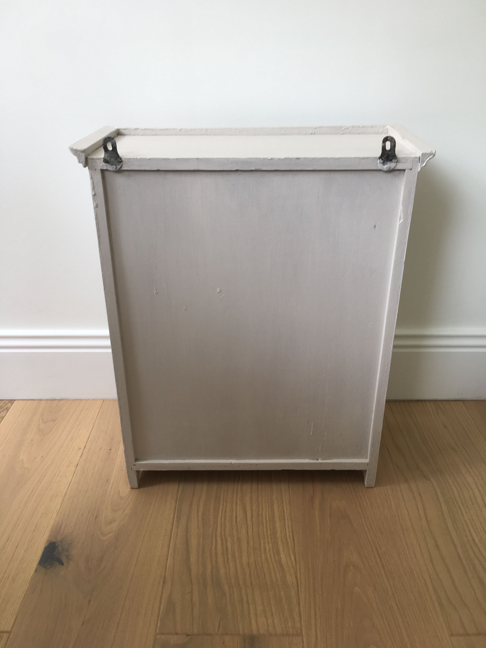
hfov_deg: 48.2
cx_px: 243
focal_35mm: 29
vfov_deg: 61.7
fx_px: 543
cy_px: 324
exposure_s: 1/50
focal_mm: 4.15
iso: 25
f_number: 2.2
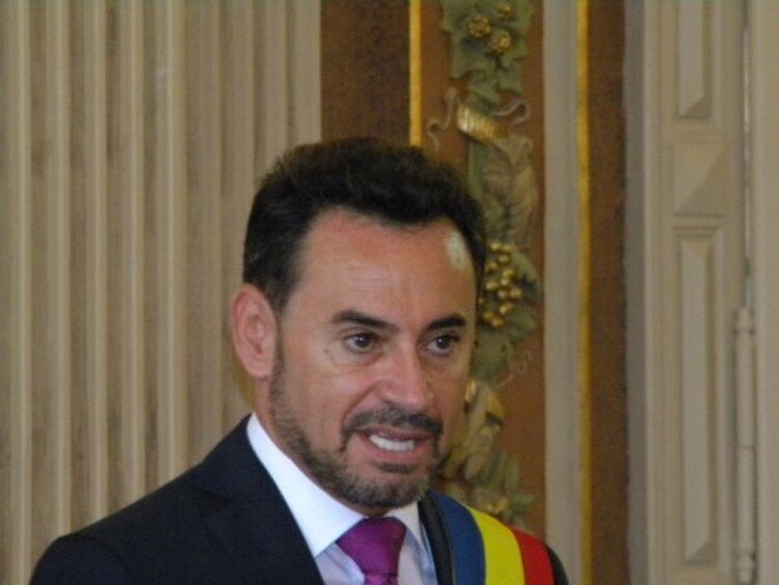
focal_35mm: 414
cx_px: 390
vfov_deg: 3.6
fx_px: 9320
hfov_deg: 4.8
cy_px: 292
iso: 800
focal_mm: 75
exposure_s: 1/30
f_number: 5.4
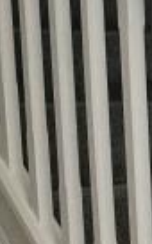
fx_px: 815
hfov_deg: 10.5
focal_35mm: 123
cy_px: 293
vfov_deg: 16.3
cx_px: 186
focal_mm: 16
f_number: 4
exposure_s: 1/160
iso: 2500
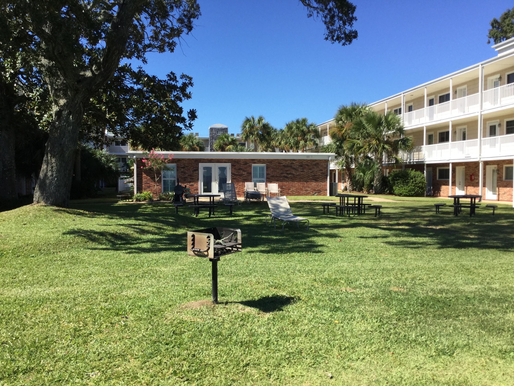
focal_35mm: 31
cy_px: 193
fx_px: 460
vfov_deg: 45.4
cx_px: 257
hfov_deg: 58.4
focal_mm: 3.3
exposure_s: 1/849
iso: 25
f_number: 2.4
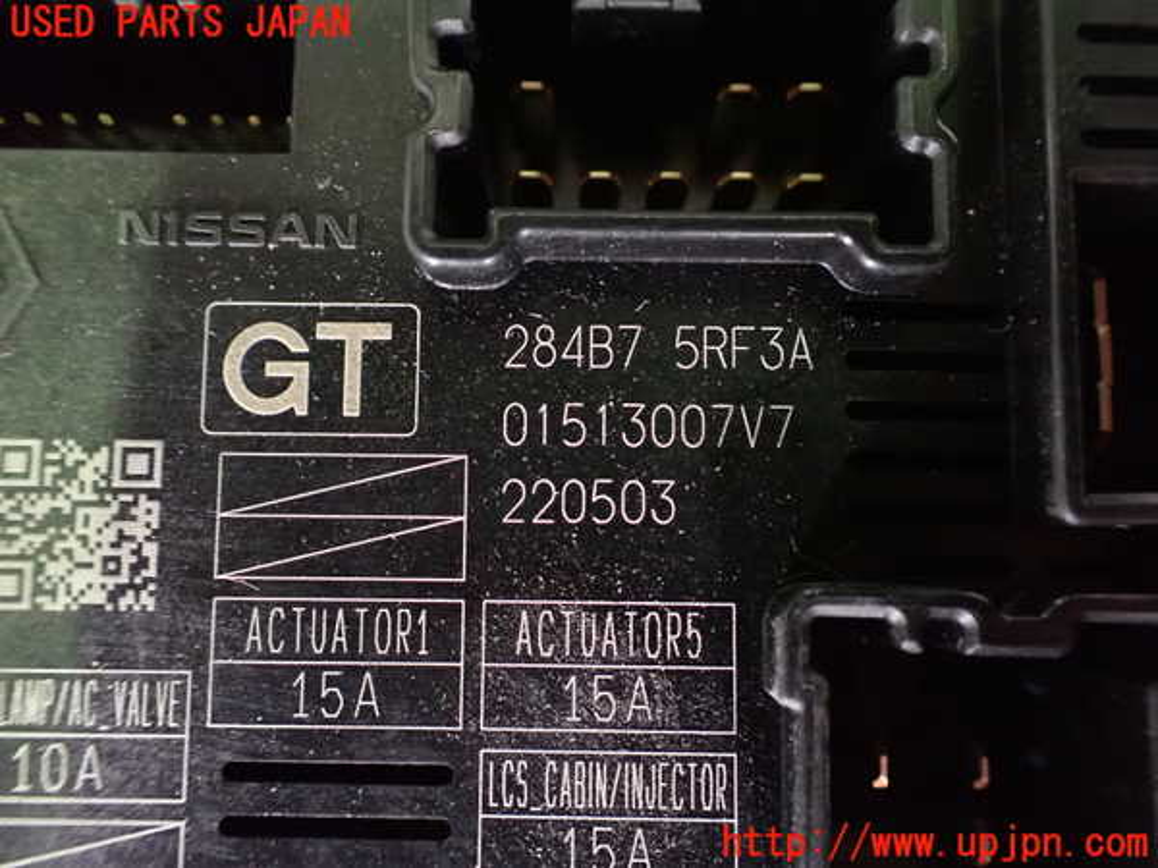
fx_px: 1004
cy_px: 434
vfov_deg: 46.8
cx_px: 579
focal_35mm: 30
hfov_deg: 60.0
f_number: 2.3
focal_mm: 5.4
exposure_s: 1/30
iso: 1250
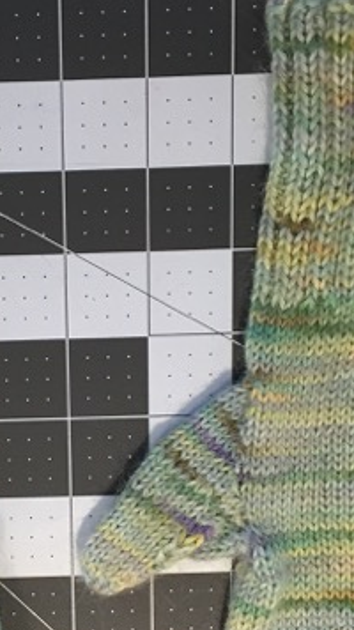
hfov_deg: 16.7
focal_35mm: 71
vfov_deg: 29.4
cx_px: 32
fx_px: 1186
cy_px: 451
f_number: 2.2
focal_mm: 4.15
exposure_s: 1/30
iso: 50
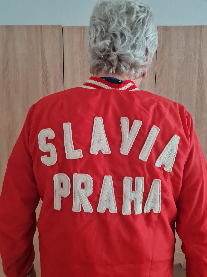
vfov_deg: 67.3
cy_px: 138
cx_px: 104
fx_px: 207
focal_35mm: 26
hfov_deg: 53.1
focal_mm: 5.4
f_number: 1.8
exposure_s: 1/50
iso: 640
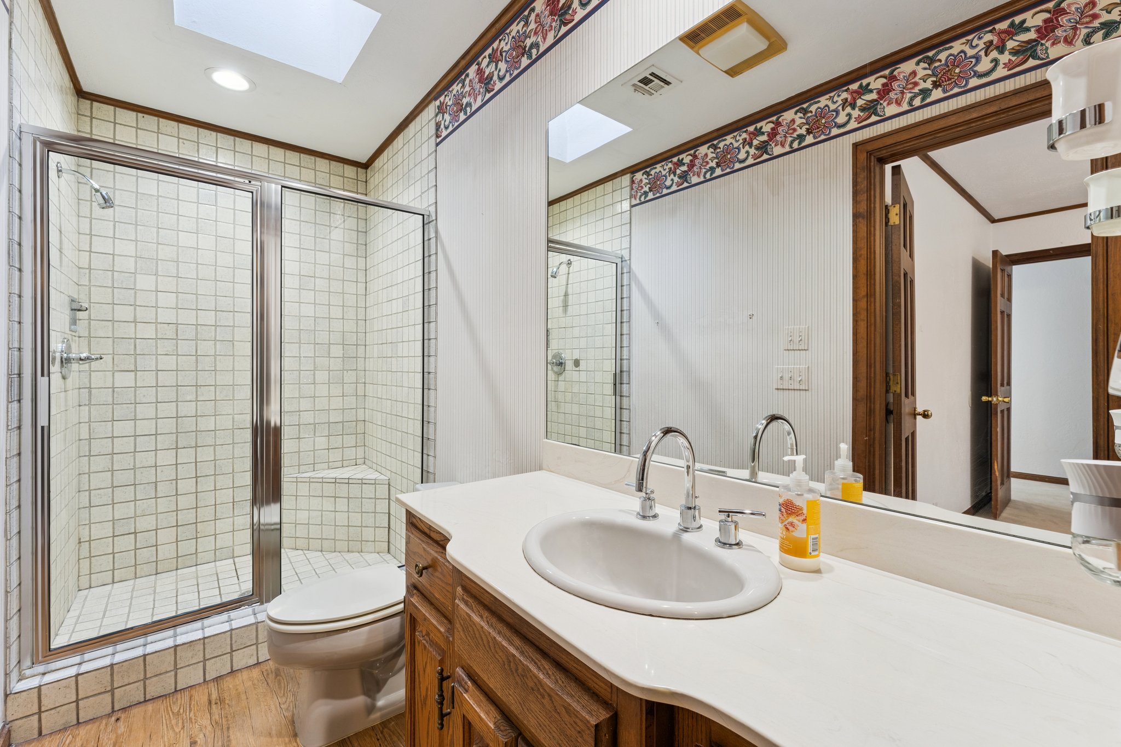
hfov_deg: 99.7
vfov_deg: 76.6
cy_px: 374
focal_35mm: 15
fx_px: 473
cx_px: 560
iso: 200
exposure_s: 1/13
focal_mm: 15.2
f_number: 10
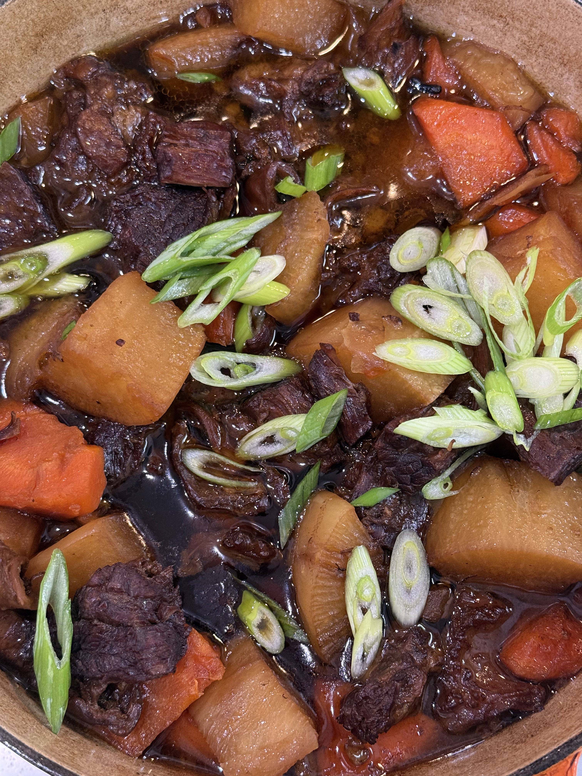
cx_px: 291
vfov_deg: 39.7
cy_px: 388
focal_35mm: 48
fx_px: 1076
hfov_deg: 30.3
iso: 160
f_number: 1.78
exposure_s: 1/60
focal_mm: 6.76
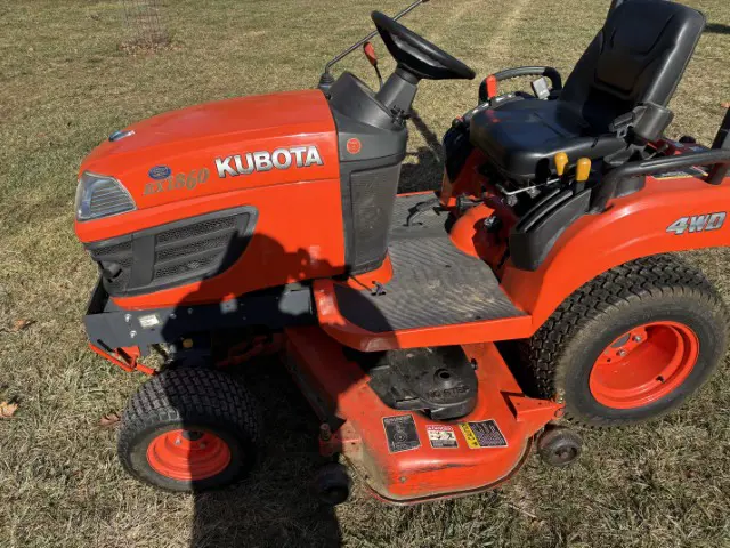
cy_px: 274
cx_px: 365
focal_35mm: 26
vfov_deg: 53.1
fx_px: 548
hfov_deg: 67.3
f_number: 1.6
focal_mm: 5.96
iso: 50
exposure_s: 1/1901
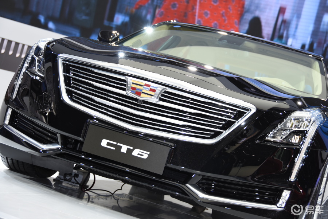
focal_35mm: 82
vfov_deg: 16.6
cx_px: 164
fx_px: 752
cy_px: 110
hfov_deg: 24.6
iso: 250
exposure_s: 1/125
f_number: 5
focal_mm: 55
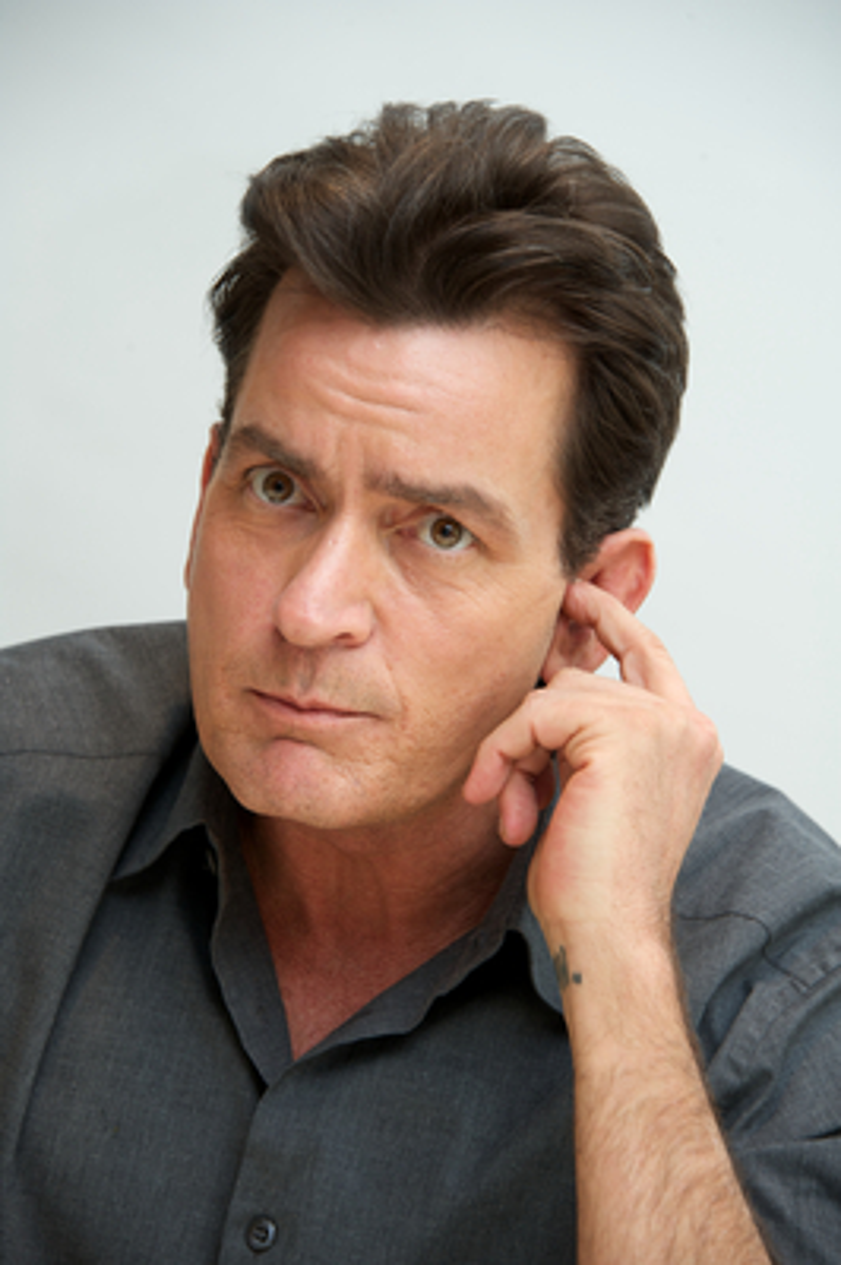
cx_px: 420
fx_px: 6318
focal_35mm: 180
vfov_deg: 11.4
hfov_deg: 7.6
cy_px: 632
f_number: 7.1
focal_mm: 180
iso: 400
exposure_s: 1/60
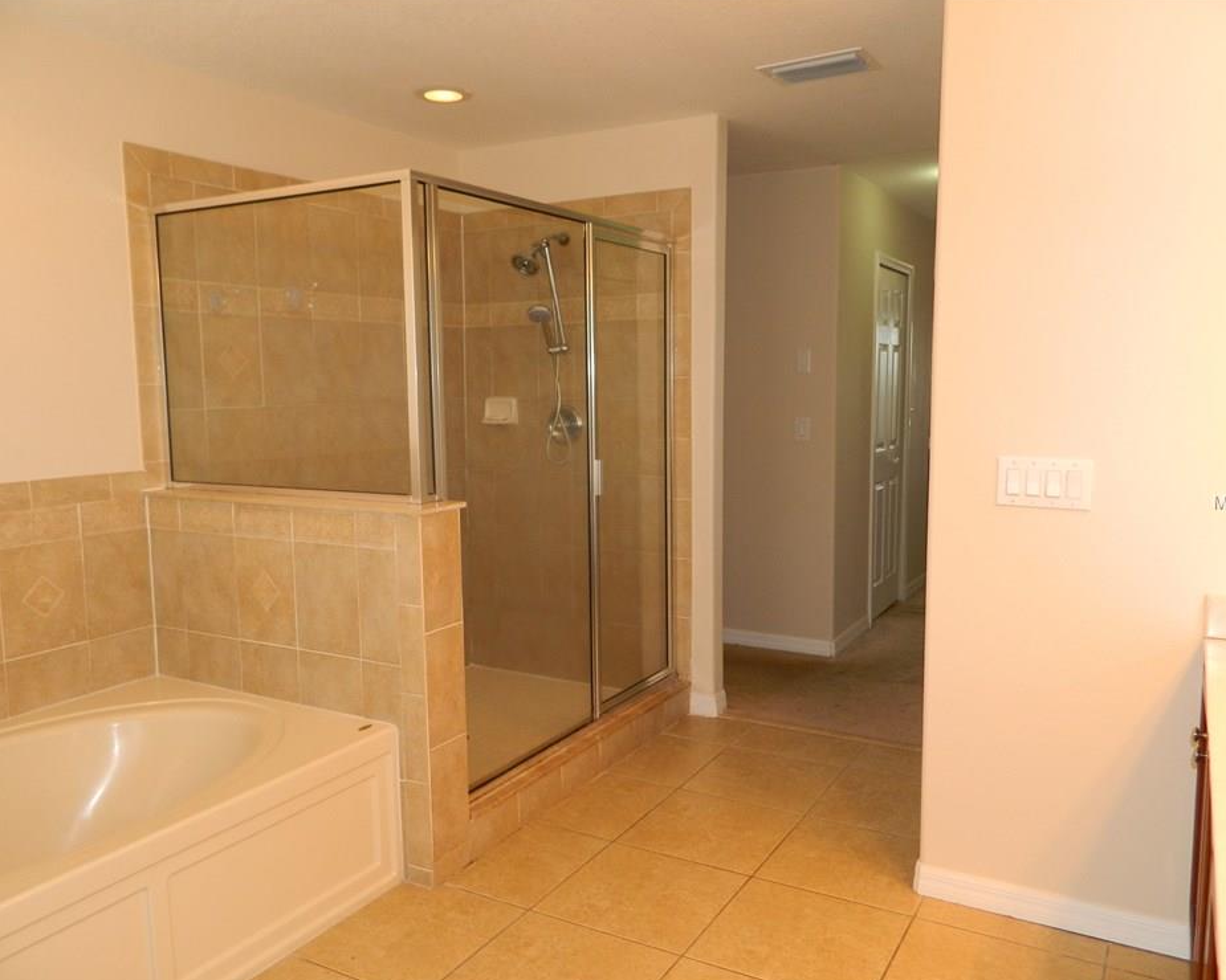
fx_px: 980
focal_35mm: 27
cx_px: 614
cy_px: 502
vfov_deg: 53.2
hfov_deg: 64.1
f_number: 3.1
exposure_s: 1/30
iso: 100
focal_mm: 4.5
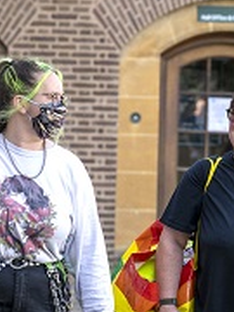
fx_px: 2289
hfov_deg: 5.9
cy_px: 204
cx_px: 103
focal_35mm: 254
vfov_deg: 7.8
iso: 400
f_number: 5.6
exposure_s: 1/320
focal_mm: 123
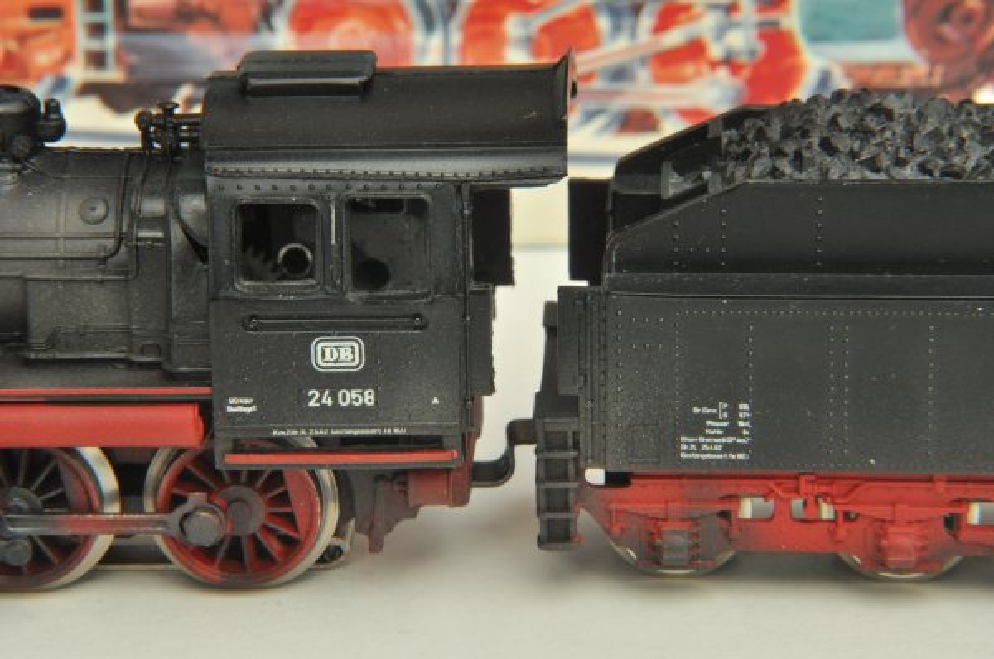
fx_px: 3804
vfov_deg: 9.9
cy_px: 330
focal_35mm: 138
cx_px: 497
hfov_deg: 14.9
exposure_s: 1/160
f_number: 22
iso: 800
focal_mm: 92
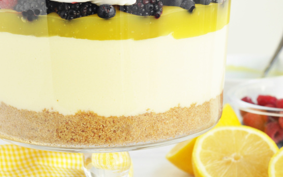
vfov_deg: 9.1
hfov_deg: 14.6
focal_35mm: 143
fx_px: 1103
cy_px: 26
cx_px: 169
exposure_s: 1/80
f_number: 5
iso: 250
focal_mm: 50
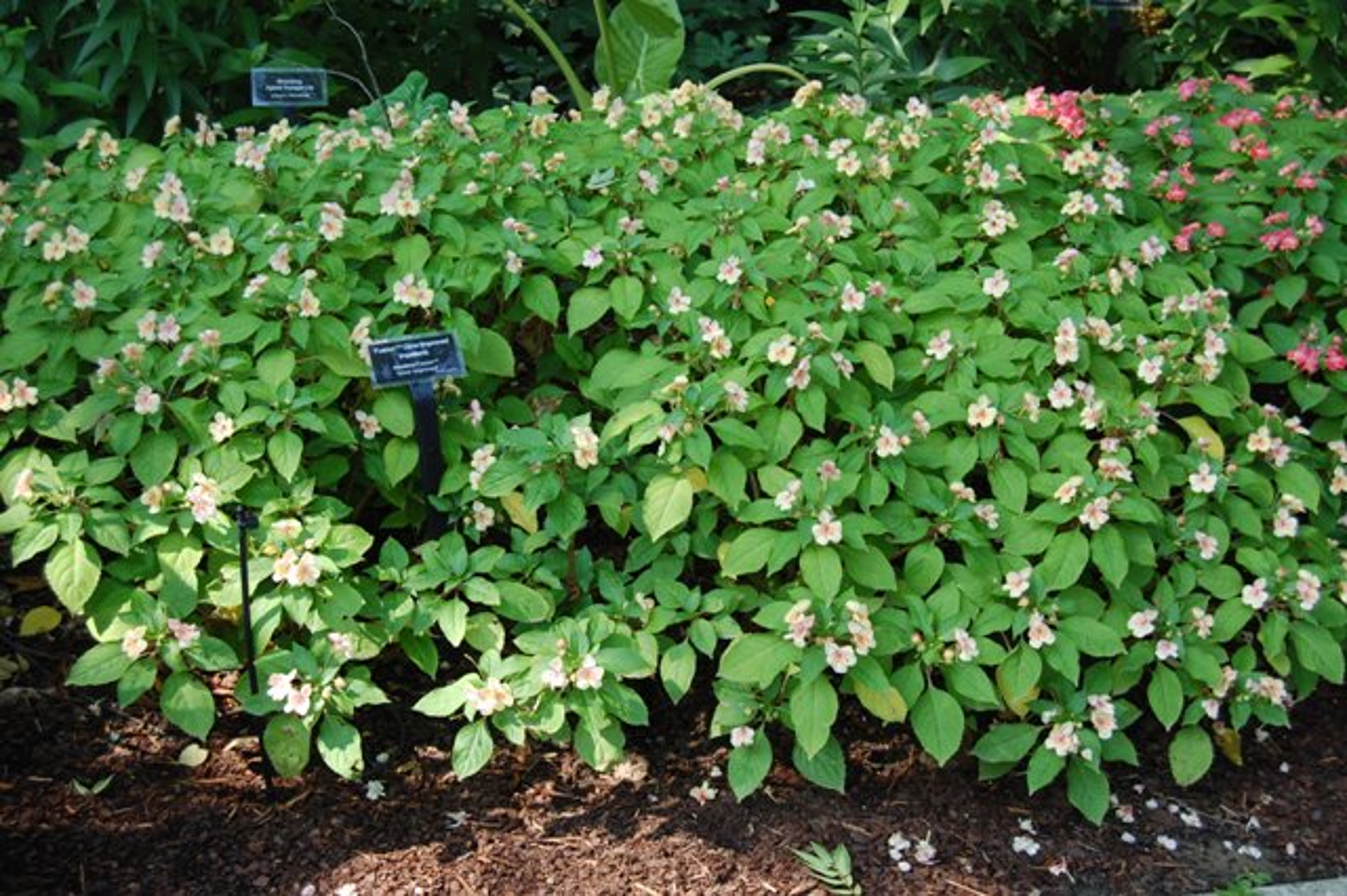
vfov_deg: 25.7
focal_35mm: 52
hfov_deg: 37.9
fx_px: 1963
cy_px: 448
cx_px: 674
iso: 200
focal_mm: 35
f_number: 6.3
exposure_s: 1/160
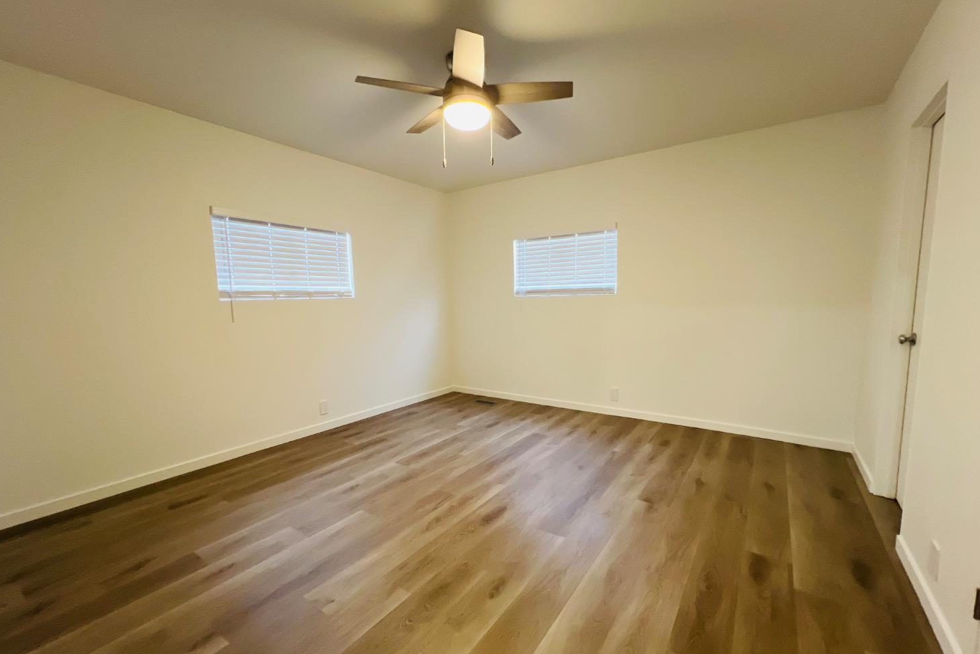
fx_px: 381
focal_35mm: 14
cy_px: 346
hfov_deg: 104.2
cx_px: 505
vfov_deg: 81.1
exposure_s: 1/60
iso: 320
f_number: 1.8
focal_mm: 1.57
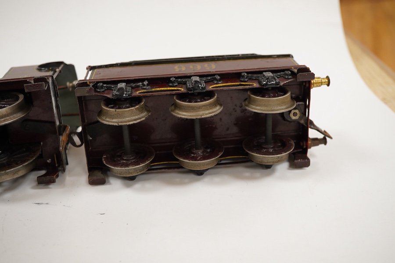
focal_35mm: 45
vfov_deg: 29.9
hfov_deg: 43.6
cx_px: 198
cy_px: 132
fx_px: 494
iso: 1250
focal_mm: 30
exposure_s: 1/125
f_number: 7.1
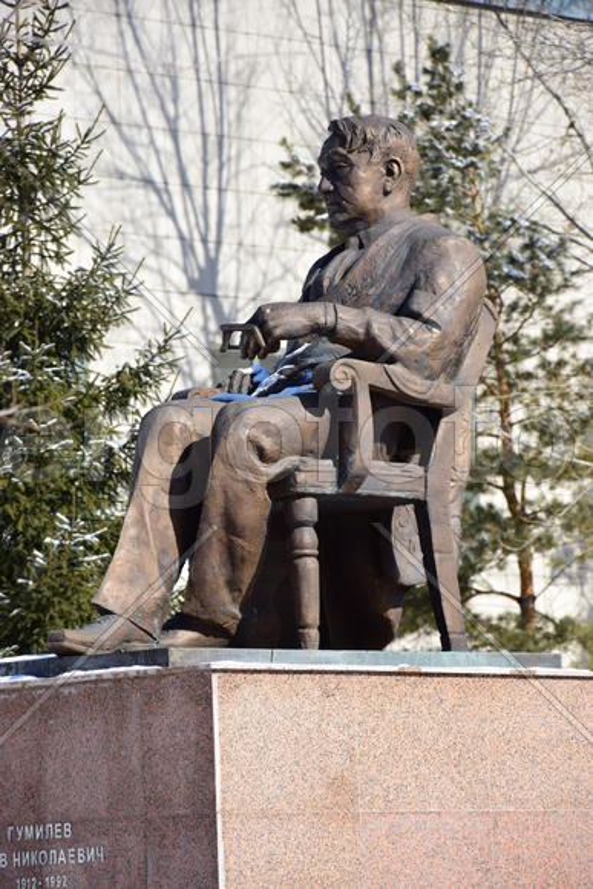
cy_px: 444
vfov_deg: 13.0
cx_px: 296
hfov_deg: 8.7
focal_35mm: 158
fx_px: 3889
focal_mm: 105
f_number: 5.6
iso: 100
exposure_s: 1/400
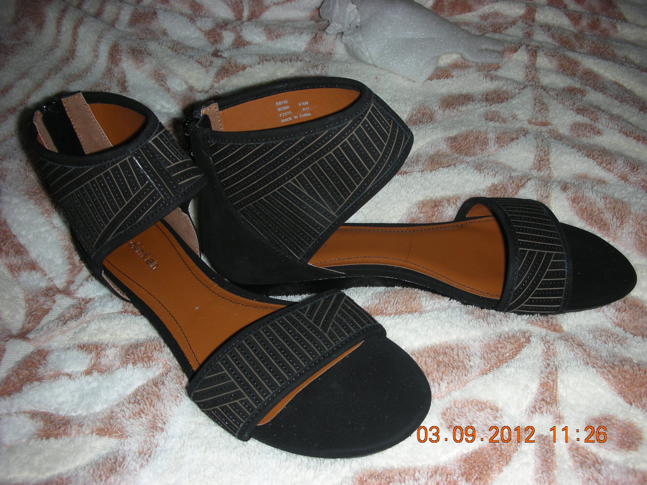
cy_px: 242
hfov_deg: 52.6
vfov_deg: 40.7
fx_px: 654
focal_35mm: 35
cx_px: 324
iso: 50
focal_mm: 5.8
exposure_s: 1/60.1
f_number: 3
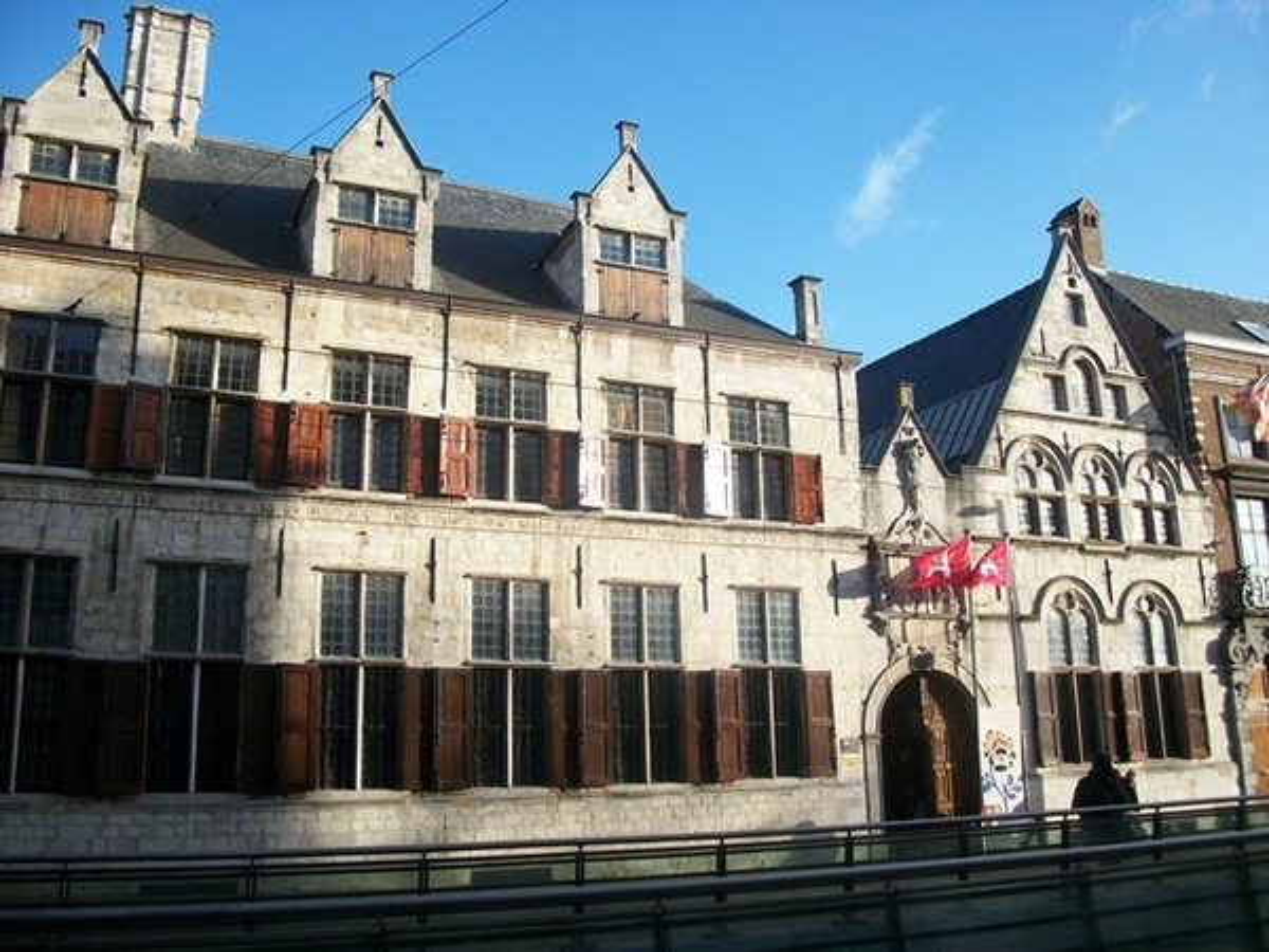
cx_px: 634
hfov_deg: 56.8
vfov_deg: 44.2
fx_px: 1173
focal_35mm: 32
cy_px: 476
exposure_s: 1/60
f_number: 8.8
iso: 80
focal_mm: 5.7
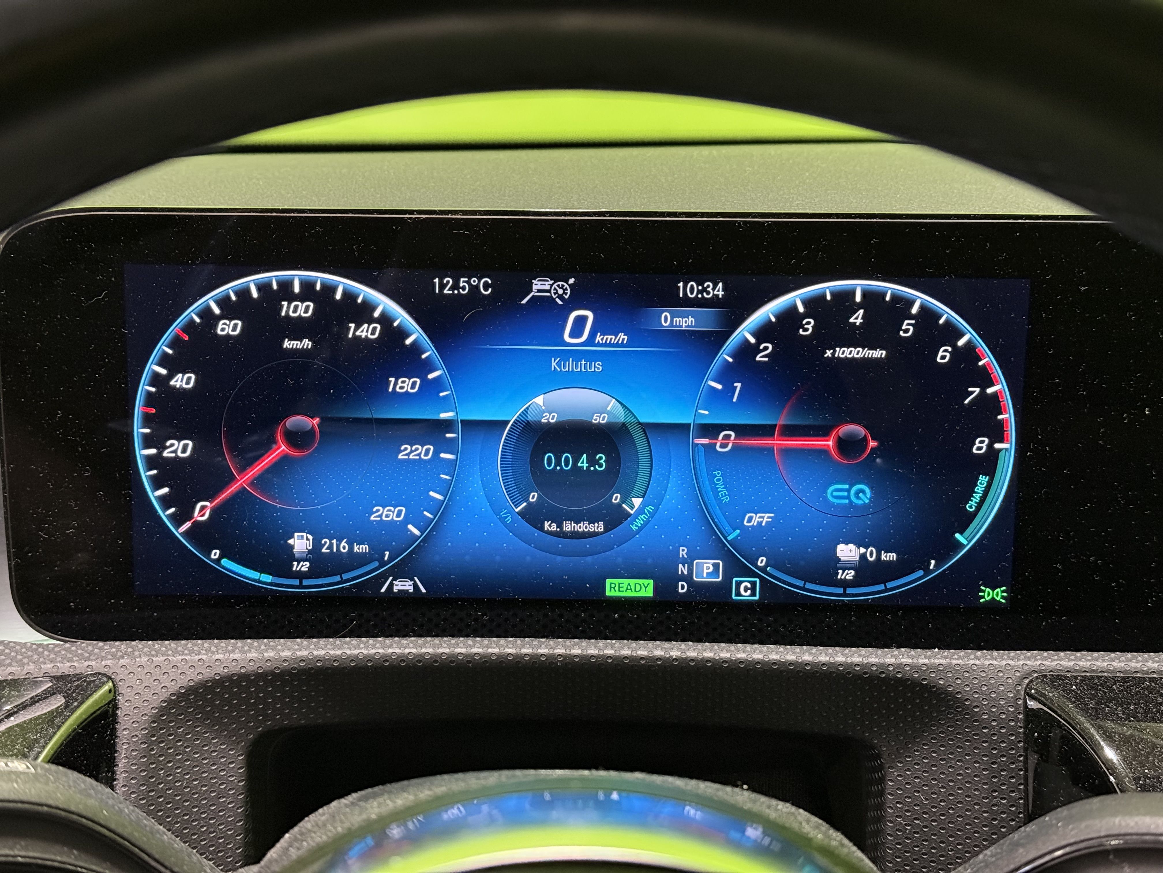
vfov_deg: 30.3
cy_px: 436
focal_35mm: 48
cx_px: 582
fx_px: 1613
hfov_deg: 39.7
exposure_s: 1/36
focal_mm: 6.76
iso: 500
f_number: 1.78
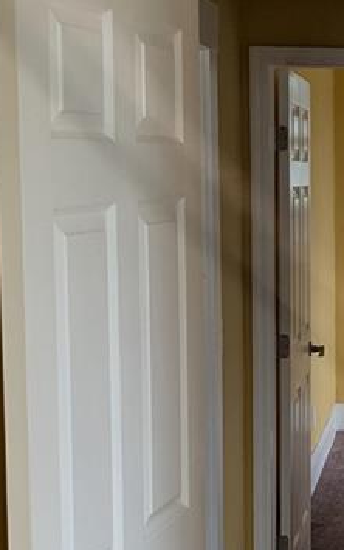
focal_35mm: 86
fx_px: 1289
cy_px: 332
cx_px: 379
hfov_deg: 14.8
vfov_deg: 24.0
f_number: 1.85
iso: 91
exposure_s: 1/735
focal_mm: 6.81
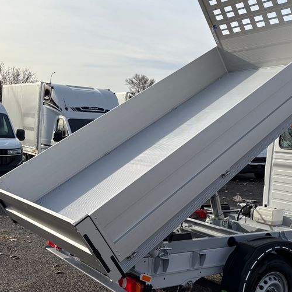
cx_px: 248
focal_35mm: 47
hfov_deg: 34.5
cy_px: 136
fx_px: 449
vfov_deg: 36.0
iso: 50
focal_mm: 5.96
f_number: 1.6
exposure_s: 1/4608
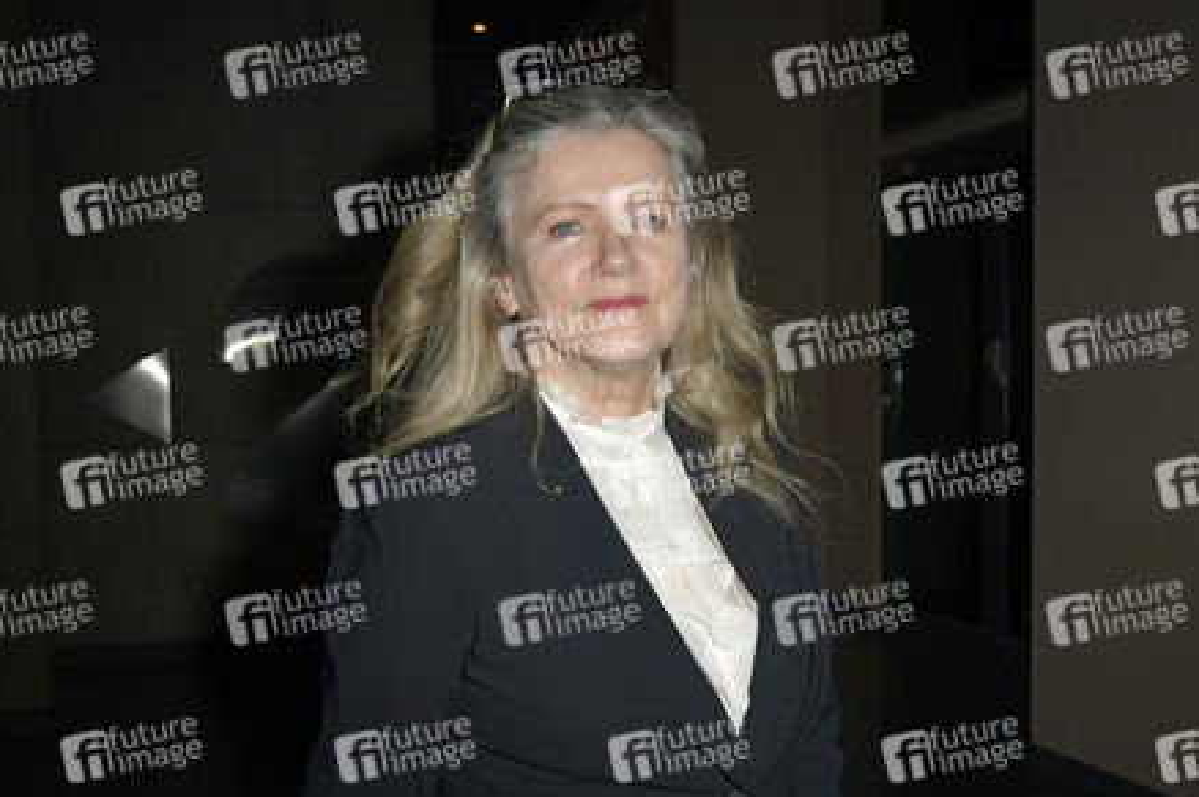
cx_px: 606
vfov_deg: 37.8
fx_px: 1164
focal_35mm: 35
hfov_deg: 54.5
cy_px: 408
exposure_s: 1/160
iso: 250
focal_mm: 34
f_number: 6.3
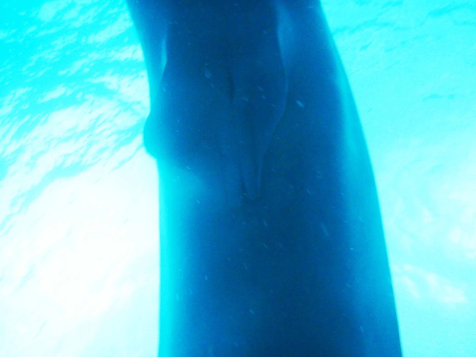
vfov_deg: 49.7
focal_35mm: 28
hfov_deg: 63.4
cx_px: 238
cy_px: 178
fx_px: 385
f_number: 3.3
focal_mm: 4.9
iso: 250
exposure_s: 1/60
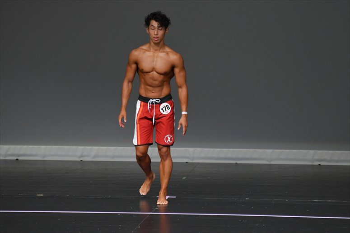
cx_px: 175
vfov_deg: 3.7
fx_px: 3644
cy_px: 116
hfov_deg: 5.5
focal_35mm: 375
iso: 4000
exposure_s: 1/400
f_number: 5.6
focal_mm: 250
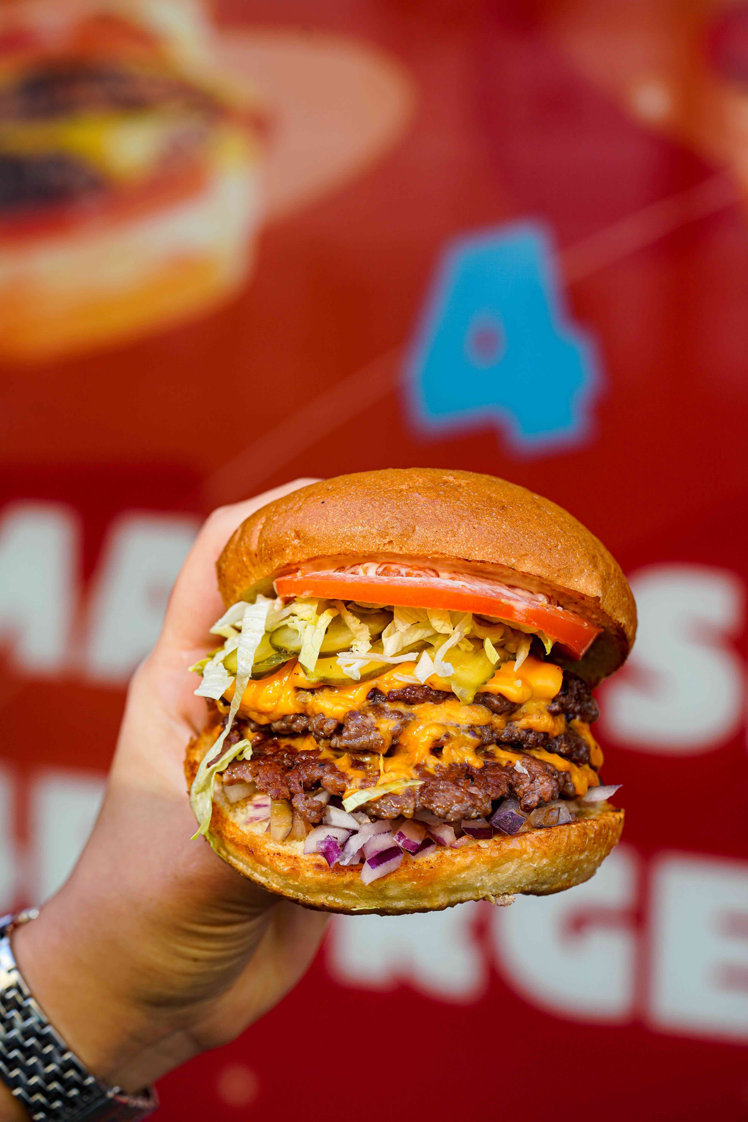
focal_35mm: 90
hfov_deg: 15.2
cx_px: 374
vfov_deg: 22.6
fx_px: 2805
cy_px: 561
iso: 125
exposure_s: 1/125
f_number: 5.6
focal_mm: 90
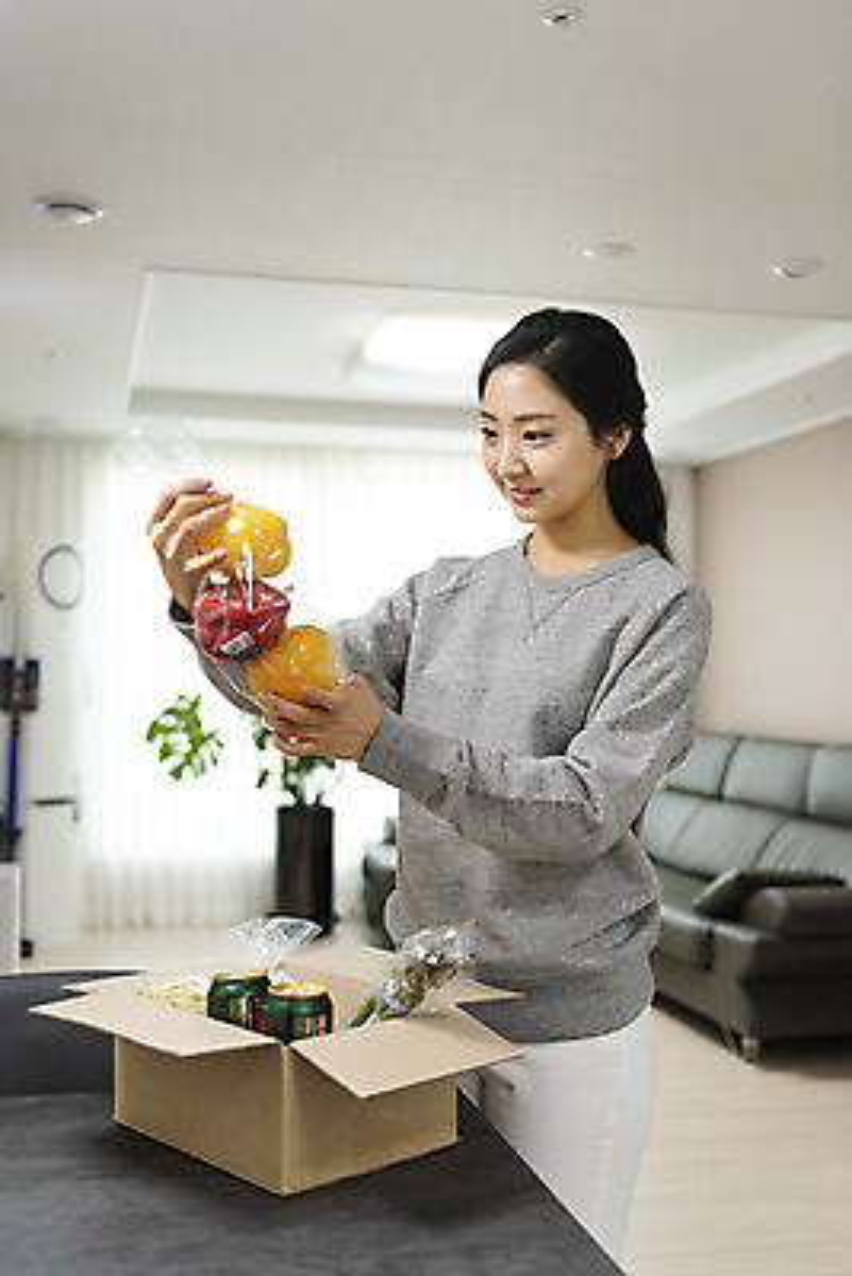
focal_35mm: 42
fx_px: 1490
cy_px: 638
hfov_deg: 31.9
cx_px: 426
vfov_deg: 46.4
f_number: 2.8
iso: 500
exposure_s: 1/200
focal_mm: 42
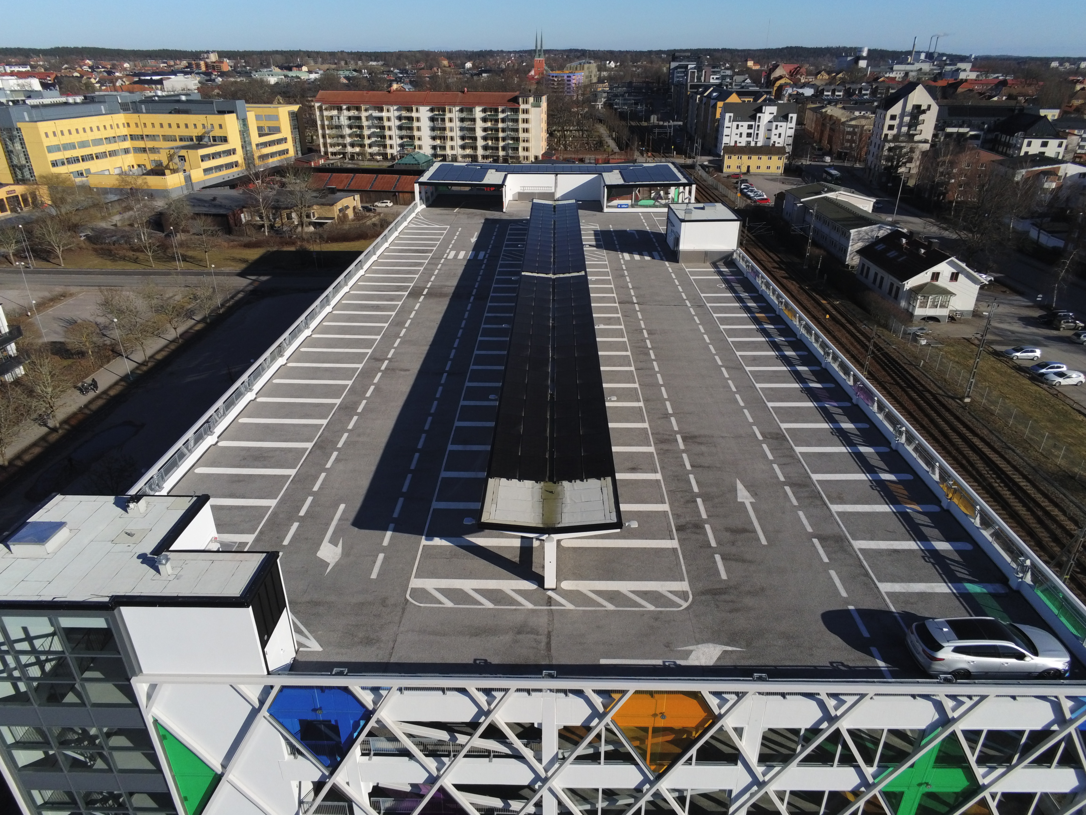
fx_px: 722
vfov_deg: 58.9
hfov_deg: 73.9
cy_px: 408
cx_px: 543
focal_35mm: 23
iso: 159
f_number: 2.4
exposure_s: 1/3846
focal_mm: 4
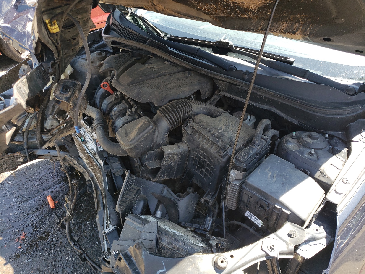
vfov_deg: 53.1
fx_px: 274
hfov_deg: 67.3
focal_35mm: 26
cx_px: 182
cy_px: 137
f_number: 1.5
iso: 50
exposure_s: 1/250
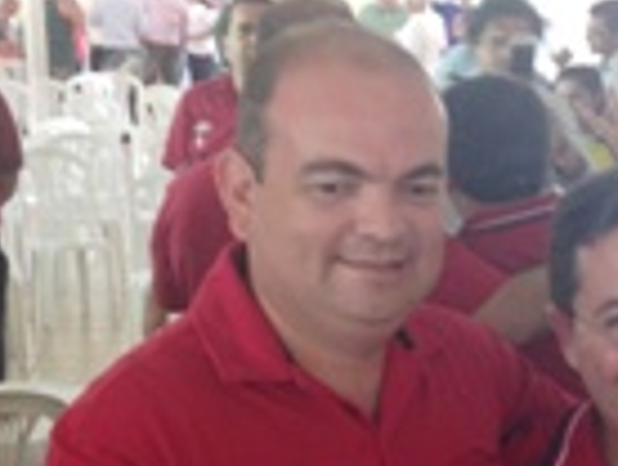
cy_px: 430
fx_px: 1914
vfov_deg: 13.7
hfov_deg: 18.1
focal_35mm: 107
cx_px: 551
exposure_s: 1/20
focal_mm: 4.12
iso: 80
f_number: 2.4
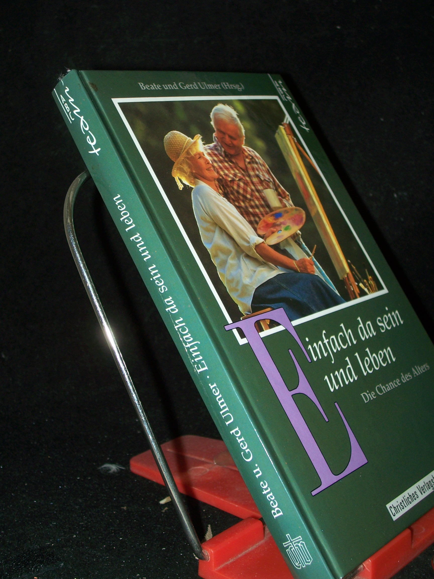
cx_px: 217
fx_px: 886
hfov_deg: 27.5
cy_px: 290
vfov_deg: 36.2
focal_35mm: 53
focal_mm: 8.7
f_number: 3.2
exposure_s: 1/80
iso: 80
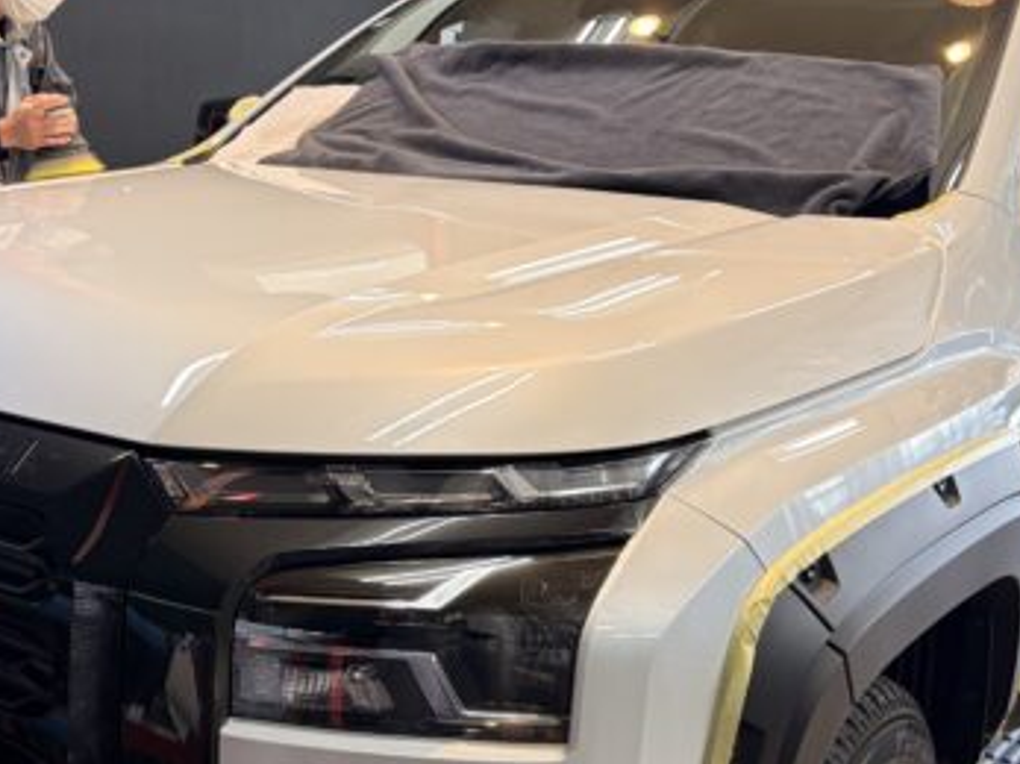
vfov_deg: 30.1
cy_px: 485
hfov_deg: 38.6
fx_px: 1414
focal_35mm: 48
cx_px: 256
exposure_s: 1/122
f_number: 1.6
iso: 125
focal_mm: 5.96
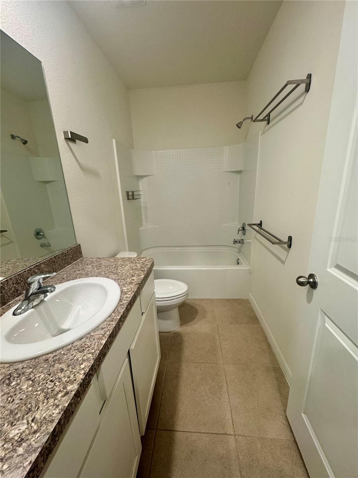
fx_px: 193
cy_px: 239
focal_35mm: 14
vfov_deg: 102.1
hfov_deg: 85.7
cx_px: 179
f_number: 2.2
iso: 200
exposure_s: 1/60
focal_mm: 2.22
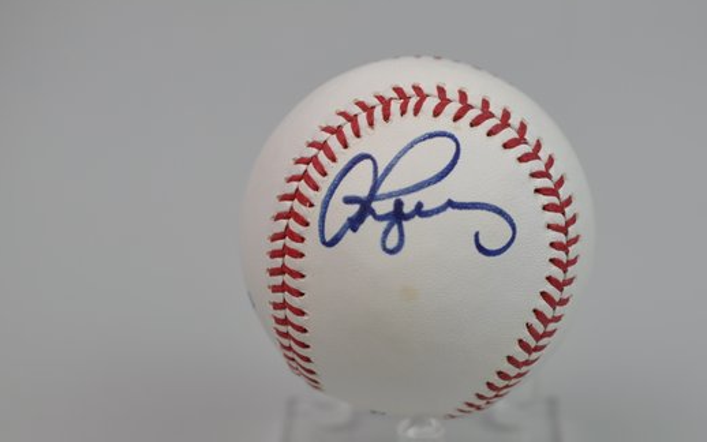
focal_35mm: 84
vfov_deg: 15.5
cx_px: 419
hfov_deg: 24.6
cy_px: 306
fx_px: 1619
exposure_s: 1/80
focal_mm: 40
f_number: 4.5
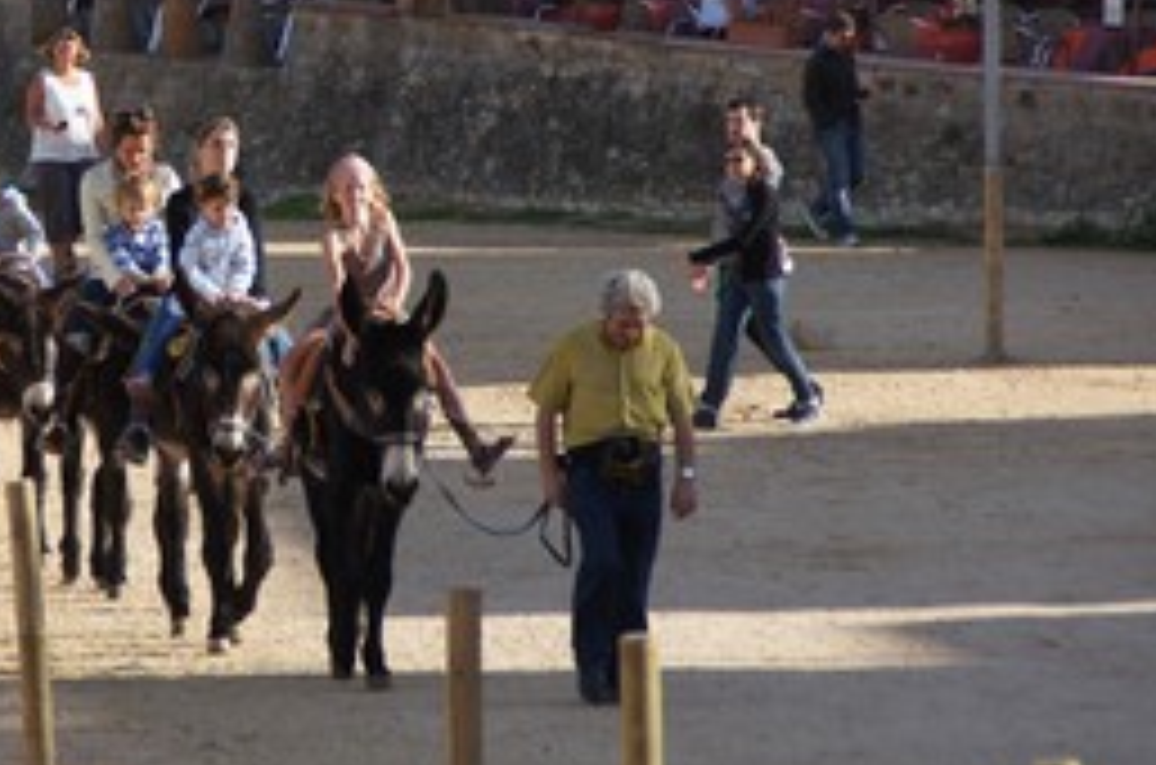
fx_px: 11624
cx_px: 135
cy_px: 214
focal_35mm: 363
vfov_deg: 3.8
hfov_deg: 5.7
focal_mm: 135
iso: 100
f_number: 6.3
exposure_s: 1/250
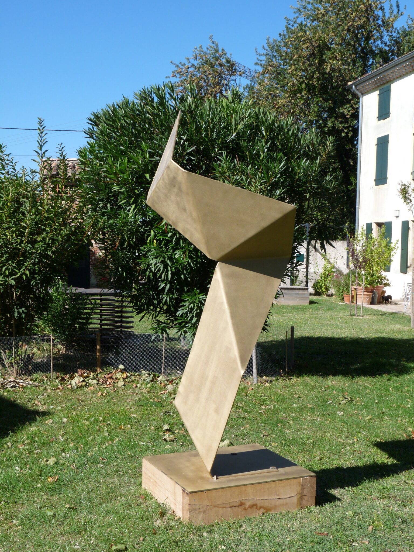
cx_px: 207
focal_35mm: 49
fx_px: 781
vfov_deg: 38.9
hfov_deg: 29.7
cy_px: 276
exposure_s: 1/320
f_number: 5.6
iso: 100
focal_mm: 8.7
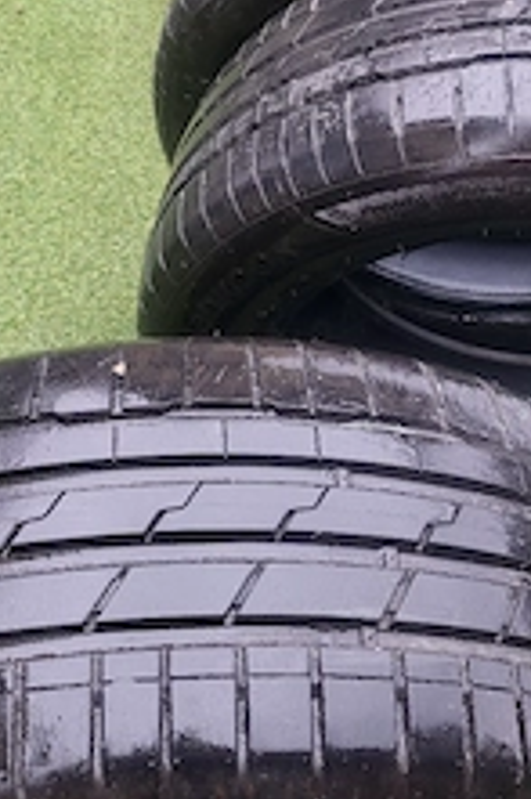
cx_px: 383
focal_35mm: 49
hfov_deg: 27.2
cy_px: 112
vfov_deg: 38.2
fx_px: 1086
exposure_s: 1/101
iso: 50
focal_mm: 5.4
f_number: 1.8
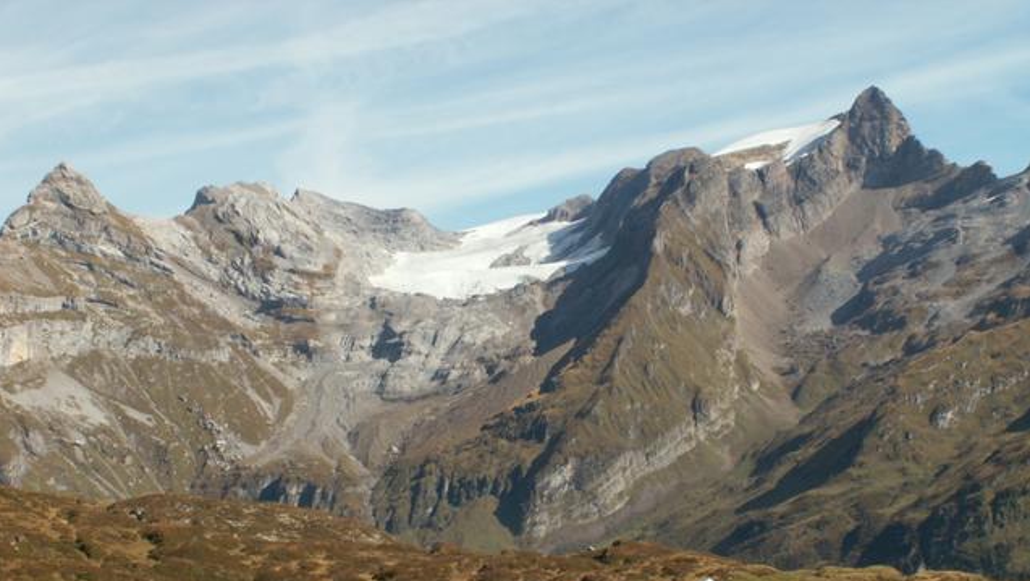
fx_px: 1913
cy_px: 387
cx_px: 514
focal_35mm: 70
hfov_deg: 30.1
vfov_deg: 17.2
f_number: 8
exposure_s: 1/125
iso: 50
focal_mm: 10.63
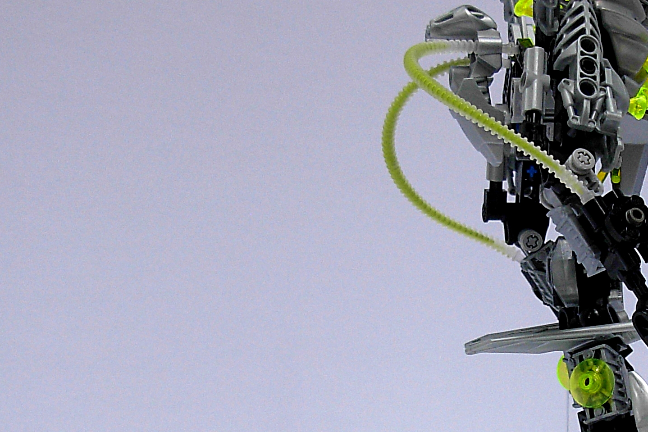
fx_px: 1800
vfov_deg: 13.6
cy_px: 314
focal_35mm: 100
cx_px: 570
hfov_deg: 20.1
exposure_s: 1/152
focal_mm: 7.5
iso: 79
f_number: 3.1
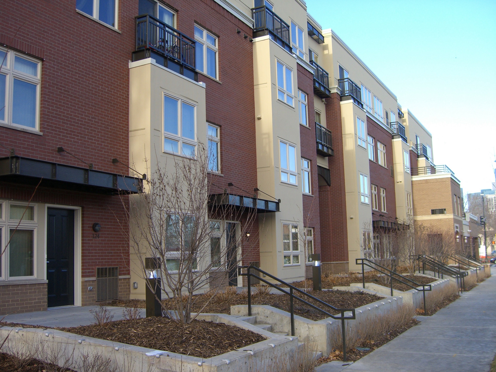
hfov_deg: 49.0
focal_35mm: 38
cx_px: 248
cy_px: 186
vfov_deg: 37.7
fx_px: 544
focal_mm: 7.9
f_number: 2.8
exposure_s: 1/320
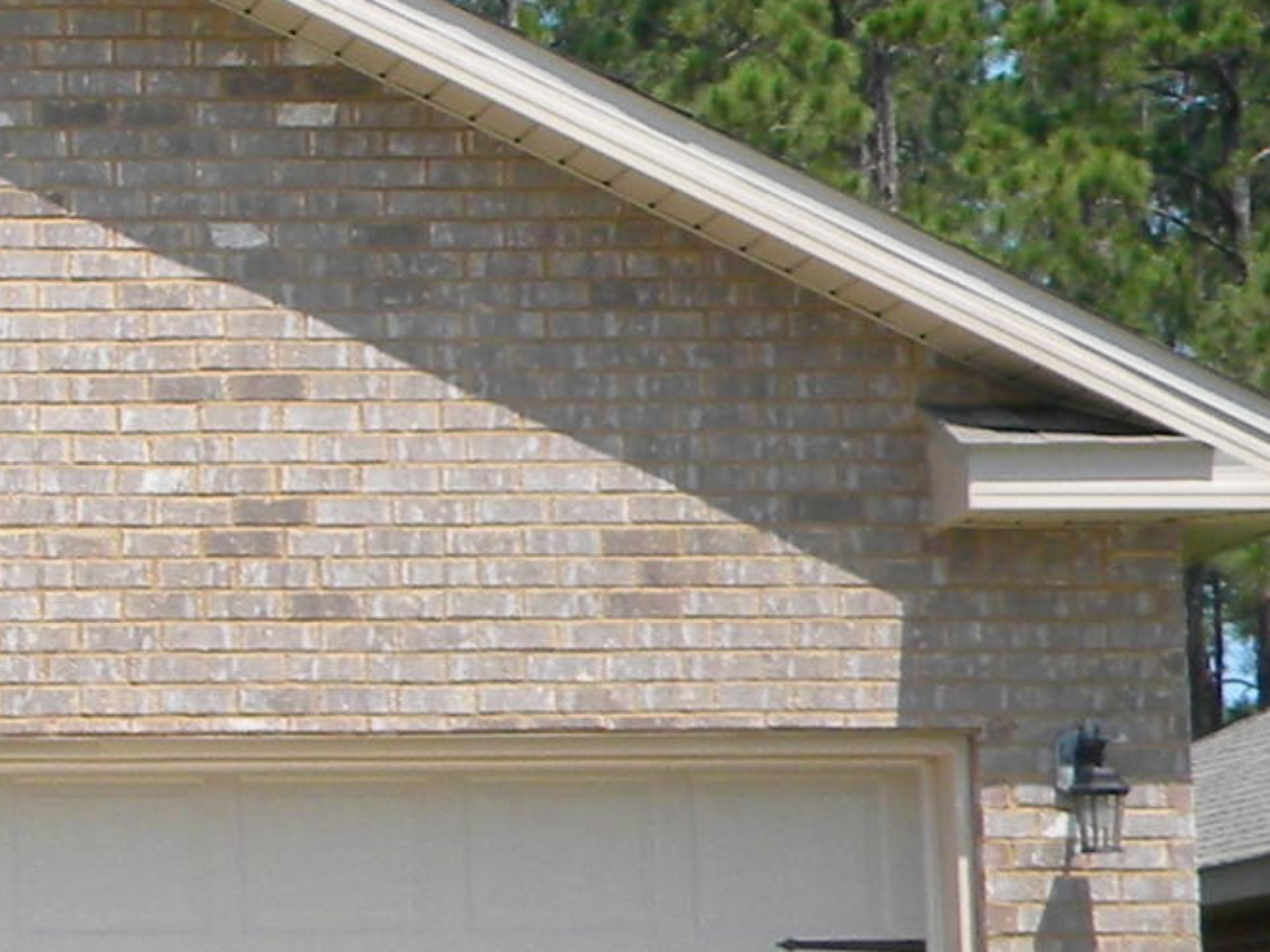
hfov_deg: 11.3
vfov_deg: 9.1
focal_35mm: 163
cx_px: -985
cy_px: 540
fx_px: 5979
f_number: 3.7
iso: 80
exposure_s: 1/648
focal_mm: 6.4
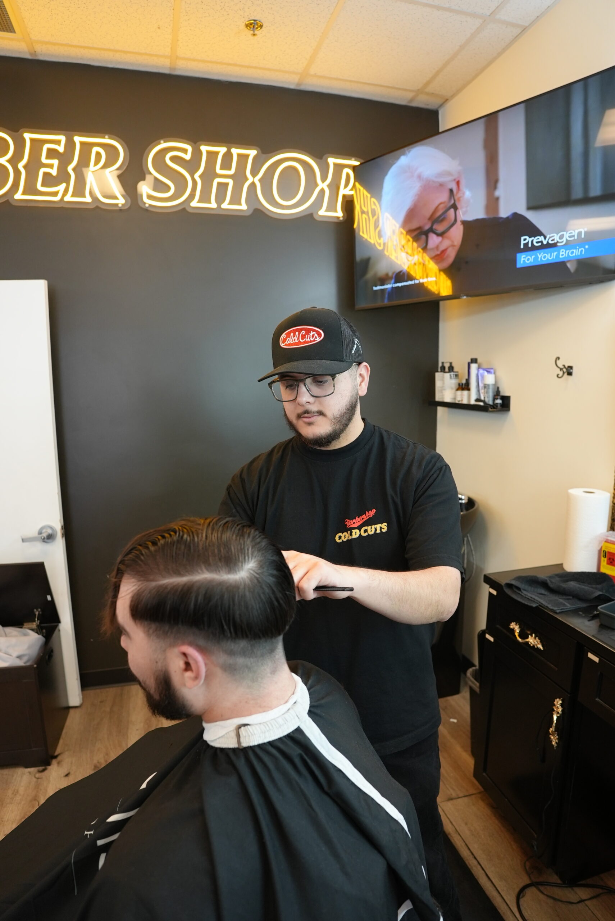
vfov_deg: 83.9
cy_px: 460
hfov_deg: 62.0
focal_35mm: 20
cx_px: 308
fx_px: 512
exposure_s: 1/160
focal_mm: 20
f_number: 4
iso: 1600
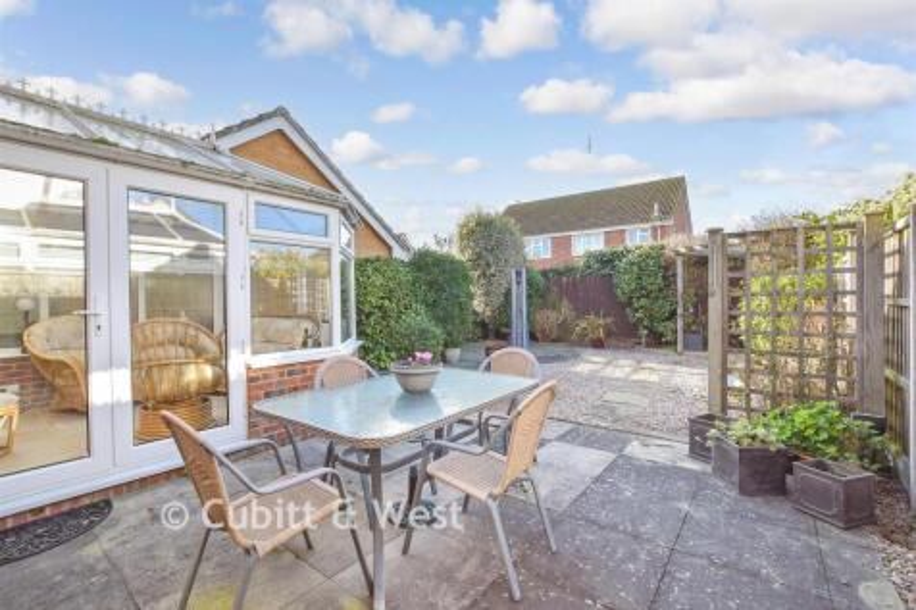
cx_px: 458
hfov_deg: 100.4
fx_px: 382
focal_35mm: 15
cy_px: 305
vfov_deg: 77.3
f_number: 8
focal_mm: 10
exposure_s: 1/200
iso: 500
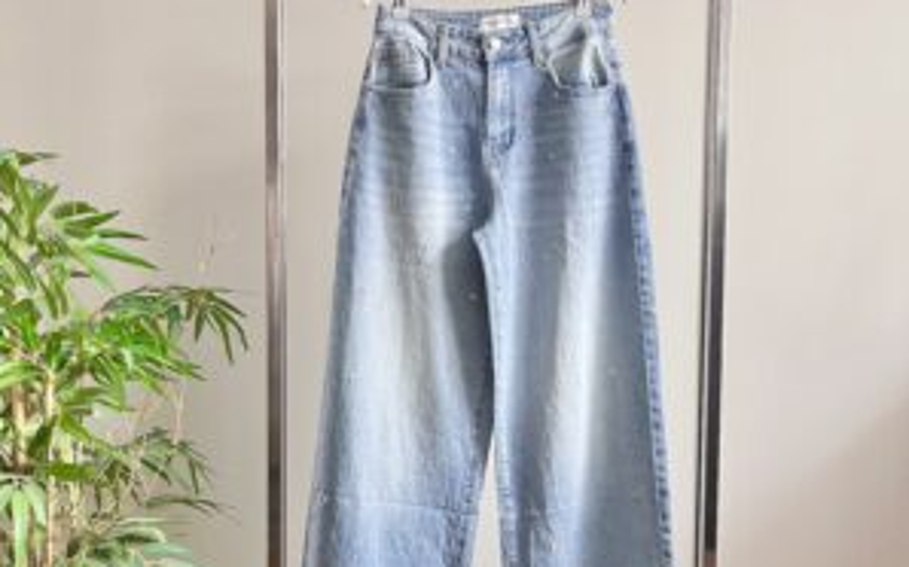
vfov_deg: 34.3
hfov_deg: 52.8
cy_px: 335
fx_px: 916
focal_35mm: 37
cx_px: 454
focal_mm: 5.1
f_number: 1.6
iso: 320
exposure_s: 1/60
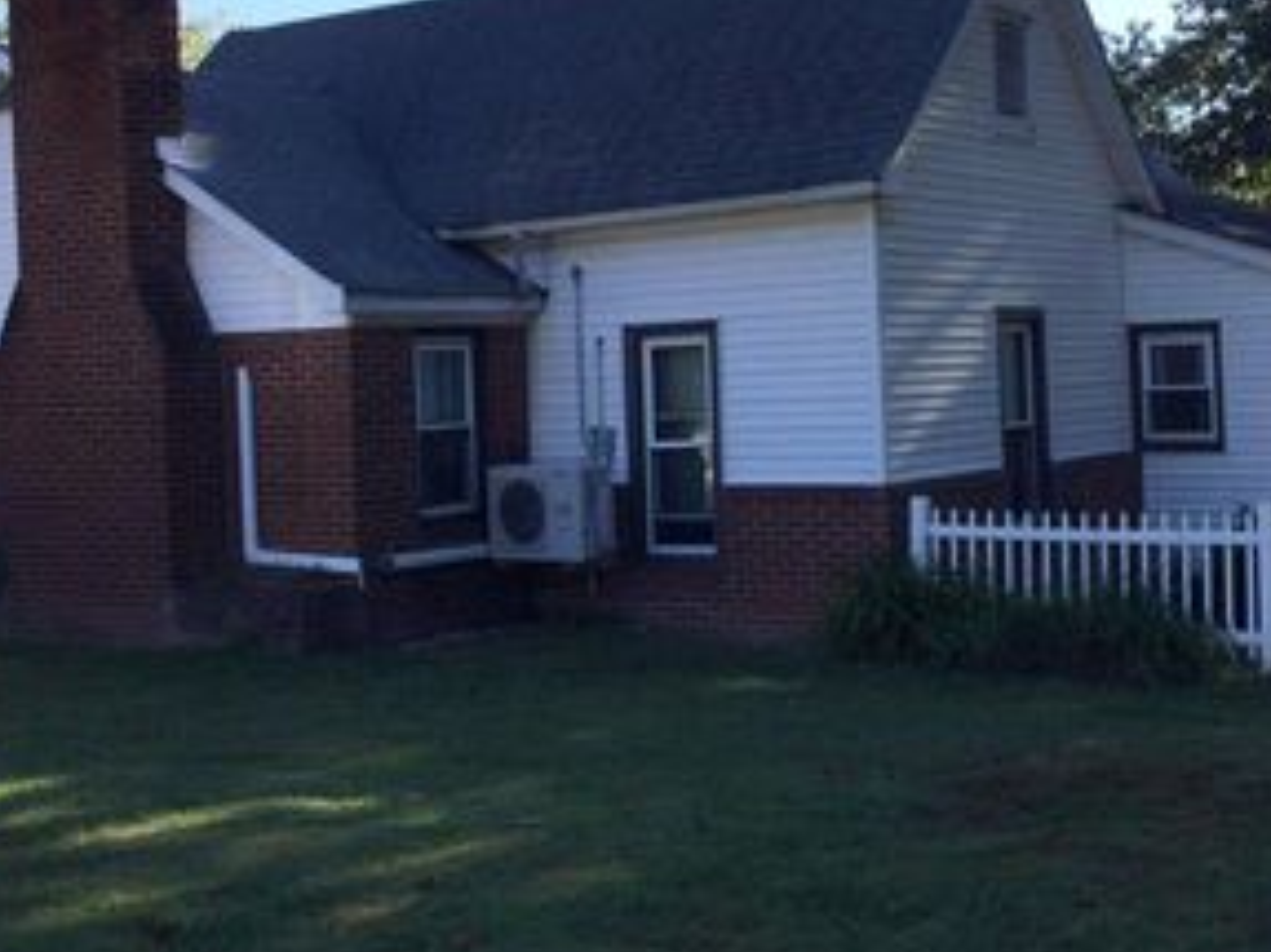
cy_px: 294
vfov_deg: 26.8
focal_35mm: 54
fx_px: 1982
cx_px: 762
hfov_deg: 35.4
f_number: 2.4
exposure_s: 1/815
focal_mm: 3.3
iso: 25
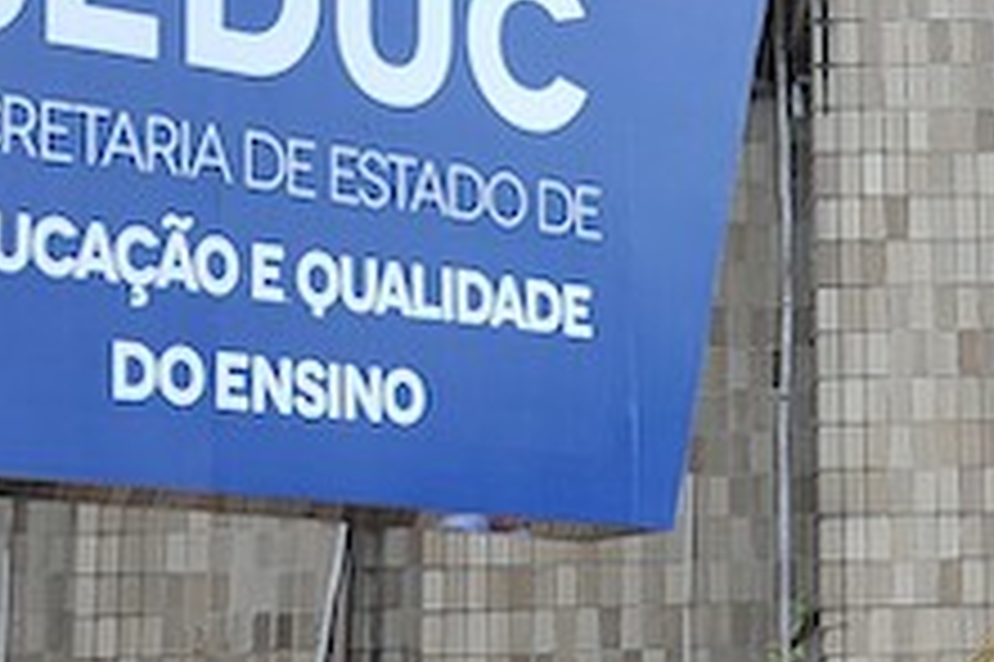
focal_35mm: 163
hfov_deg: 12.2
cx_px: 1322
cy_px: -164
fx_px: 4497
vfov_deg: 8.3
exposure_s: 1/640
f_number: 4.5
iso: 125
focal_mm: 30
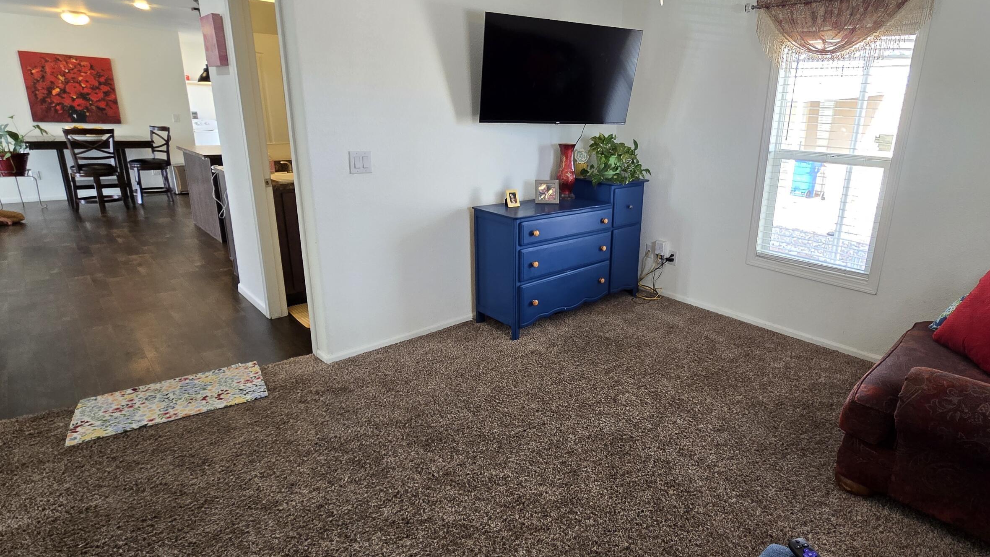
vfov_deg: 60.9
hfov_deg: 91.9
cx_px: 575
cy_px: 255
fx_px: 473
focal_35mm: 18
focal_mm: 2.2
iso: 125
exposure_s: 1/60
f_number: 2.2
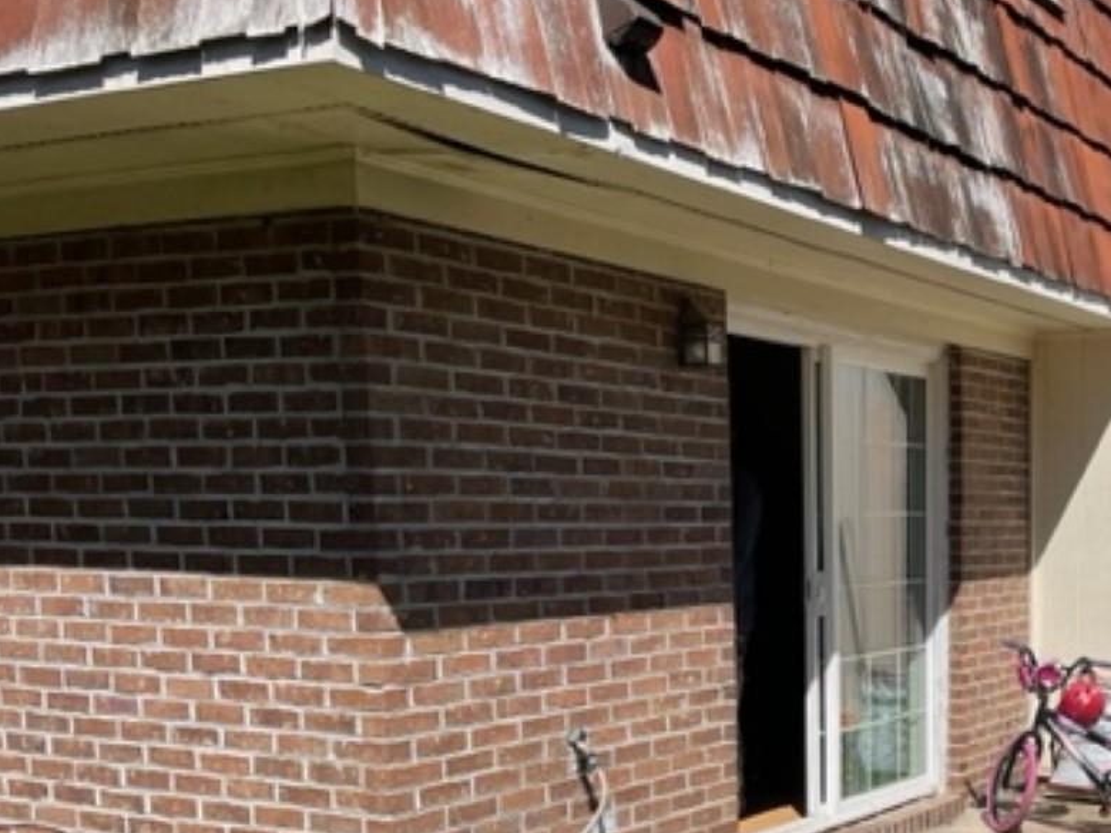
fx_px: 1541
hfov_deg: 36.9
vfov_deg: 29.3
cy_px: 716
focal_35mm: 48
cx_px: 1020
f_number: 1.6
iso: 32
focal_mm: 4.2
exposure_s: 1/3861
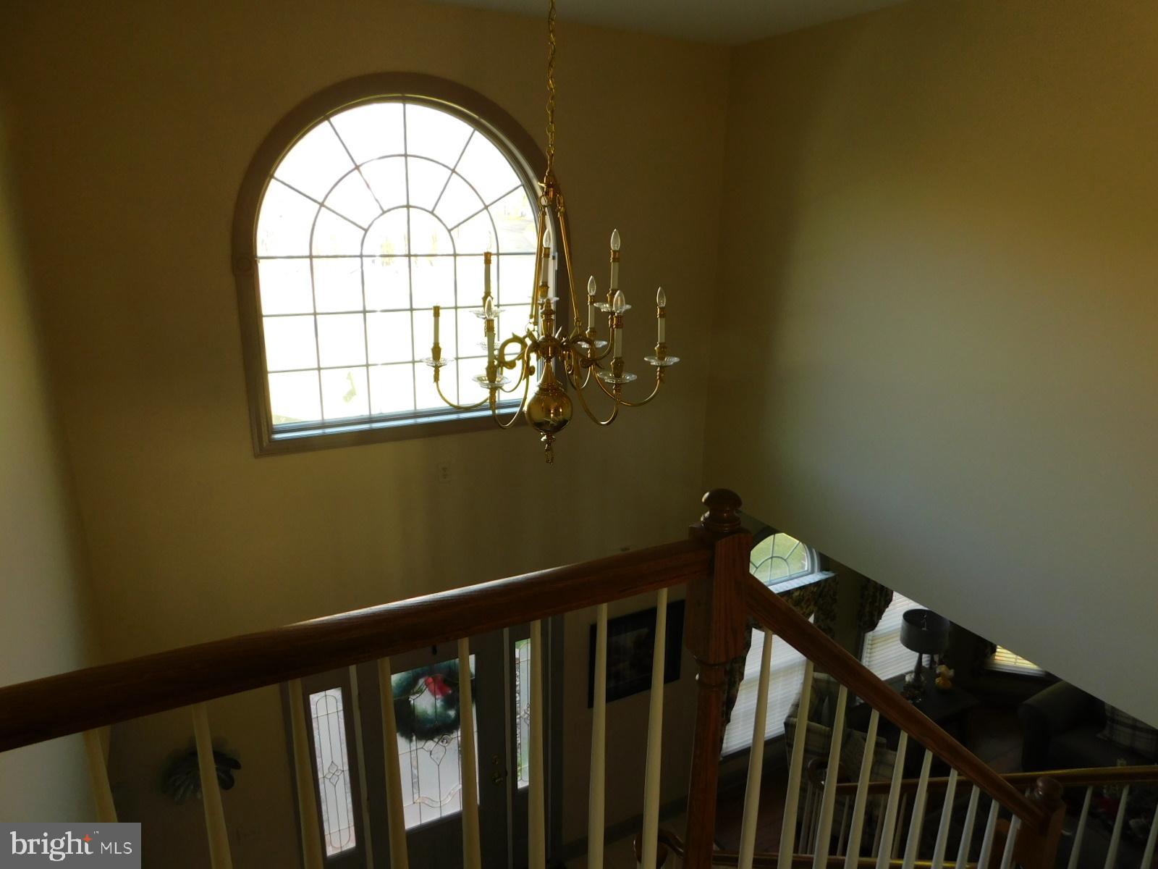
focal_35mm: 23
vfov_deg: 58.9
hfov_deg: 73.9
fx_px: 769
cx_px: 579
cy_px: 434
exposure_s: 1/50
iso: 125
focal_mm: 4
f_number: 3
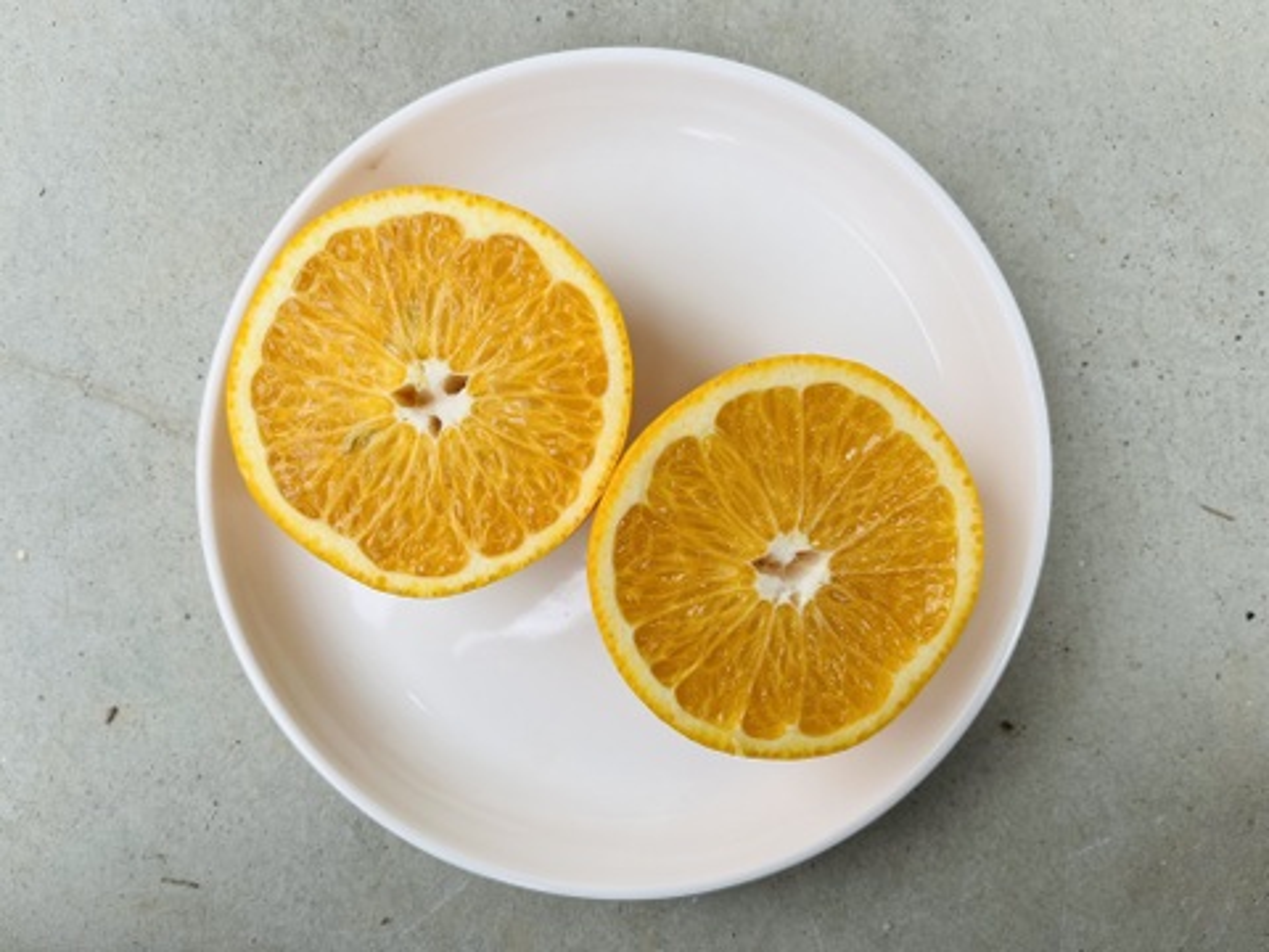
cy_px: 476
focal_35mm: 26
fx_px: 953
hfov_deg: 67.3
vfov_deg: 53.1
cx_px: 634
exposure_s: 1/504
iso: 50
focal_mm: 5.1
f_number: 1.6
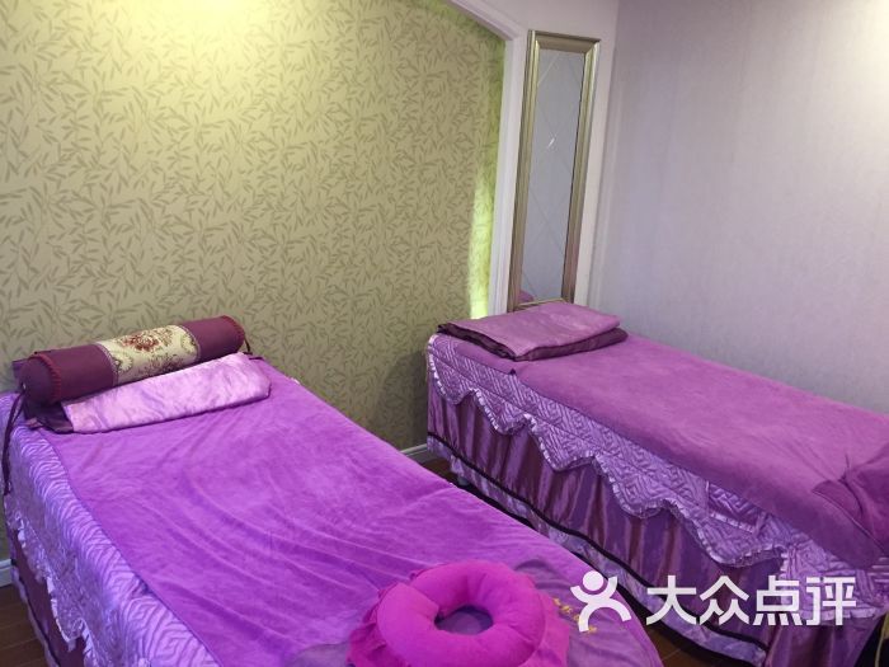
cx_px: 444
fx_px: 745
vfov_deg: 48.2
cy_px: 334
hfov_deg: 61.7
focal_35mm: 29
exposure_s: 1/33
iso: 200
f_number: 2.2
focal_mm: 4.15
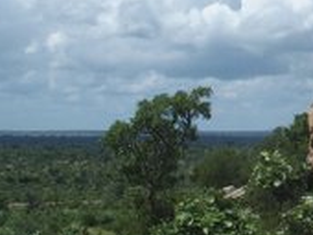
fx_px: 1277
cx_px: 411
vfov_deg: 10.5
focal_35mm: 141
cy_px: 31
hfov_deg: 13.5
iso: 100
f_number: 4
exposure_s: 1/800
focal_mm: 10.8
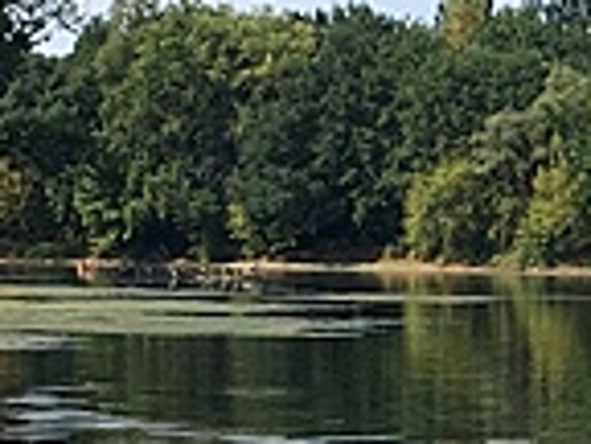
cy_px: 419
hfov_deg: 9.3
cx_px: 915
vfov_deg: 7.2
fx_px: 3517
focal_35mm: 206
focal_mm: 4.15
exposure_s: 1/1202
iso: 25
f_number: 2.2
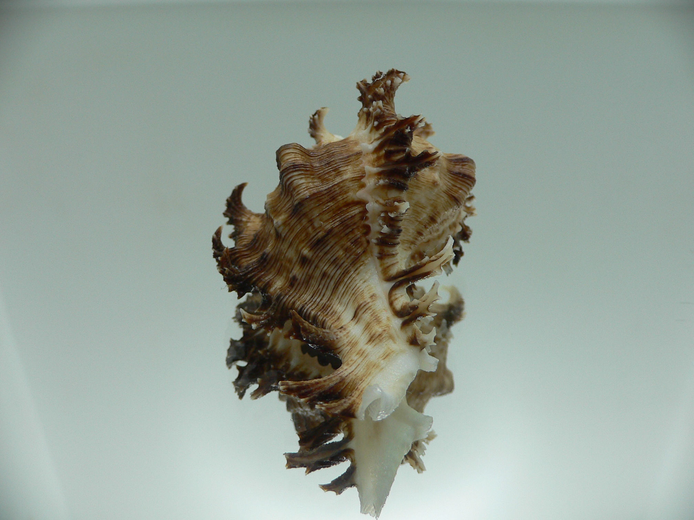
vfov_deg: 40.7
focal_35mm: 35
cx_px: 347
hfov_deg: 52.6
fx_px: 702
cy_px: 260
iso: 80
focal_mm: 4.6
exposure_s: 1/80
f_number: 2.8
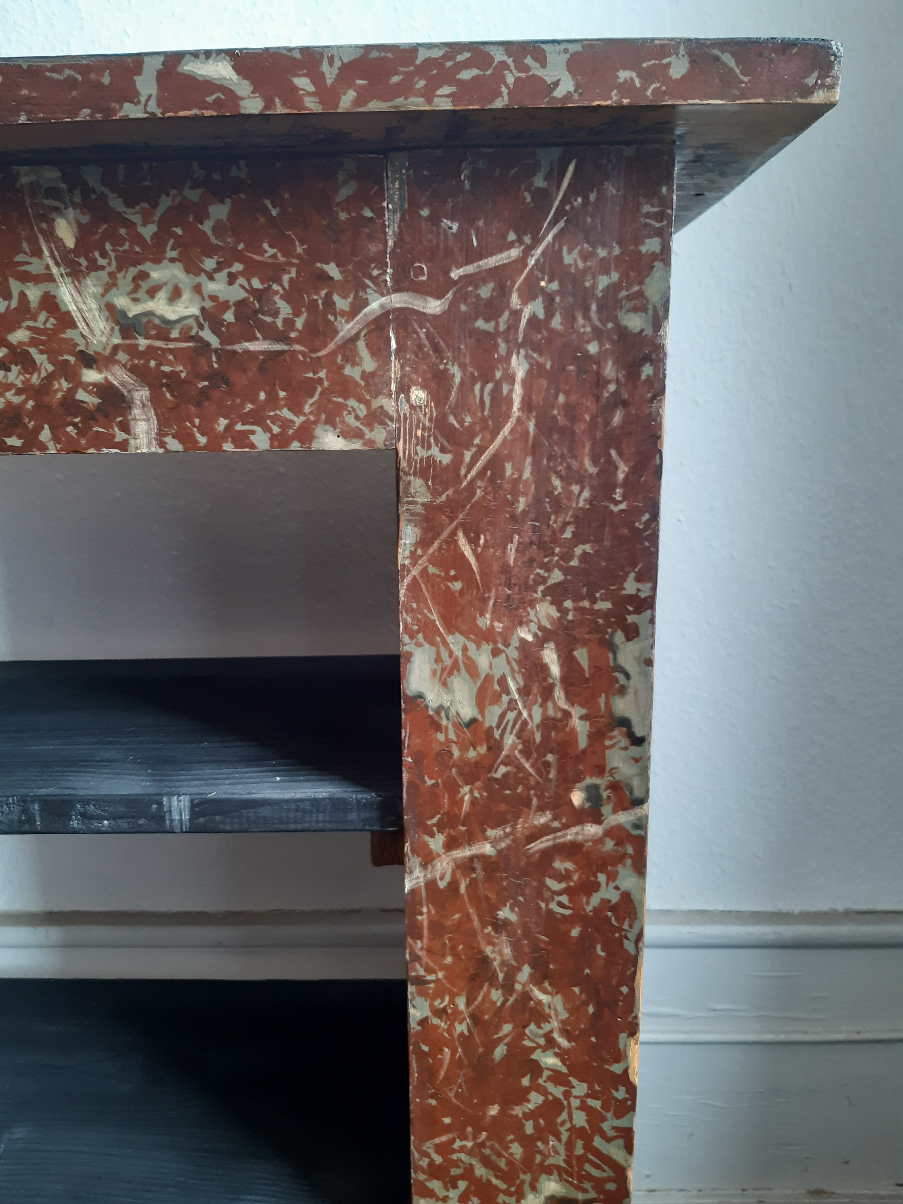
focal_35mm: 26
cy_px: 602
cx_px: 452
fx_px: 904
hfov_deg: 53.1
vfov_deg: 67.3
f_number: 1.7
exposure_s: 1/50
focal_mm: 3.92
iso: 160
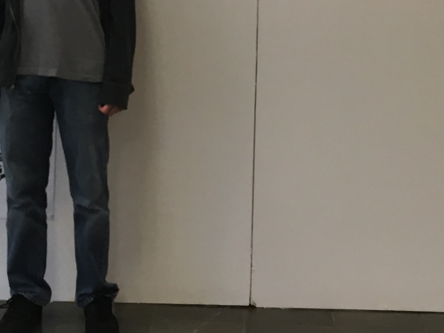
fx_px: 1206
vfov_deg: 15.2
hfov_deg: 20.9
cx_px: 256
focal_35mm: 94
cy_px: -60
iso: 64
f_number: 2.2
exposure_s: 1/30
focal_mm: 4.15
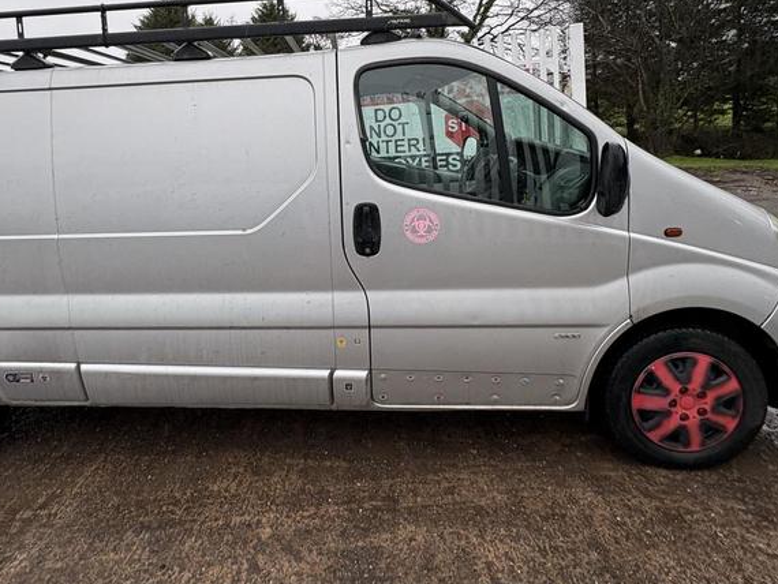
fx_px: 495
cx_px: 306
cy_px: 180
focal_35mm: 22
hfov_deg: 75.4
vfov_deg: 59.3
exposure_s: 1/99
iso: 50
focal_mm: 2.22
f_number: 2.2
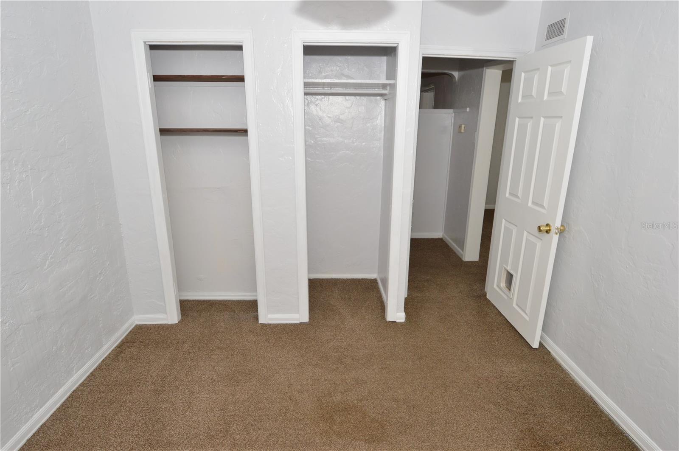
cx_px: 340
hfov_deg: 90.1
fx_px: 339
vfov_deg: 67.3
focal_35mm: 18
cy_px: 226
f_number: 8
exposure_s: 1/80
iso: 400
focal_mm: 12
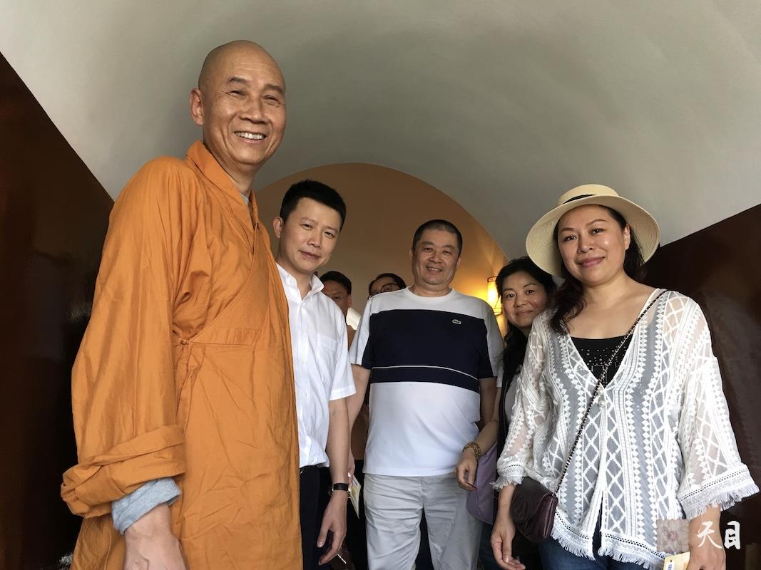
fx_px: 637
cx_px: 380
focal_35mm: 29
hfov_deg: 61.7
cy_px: 285
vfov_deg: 48.2
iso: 64
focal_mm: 4.15
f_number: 2.2
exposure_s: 1/33
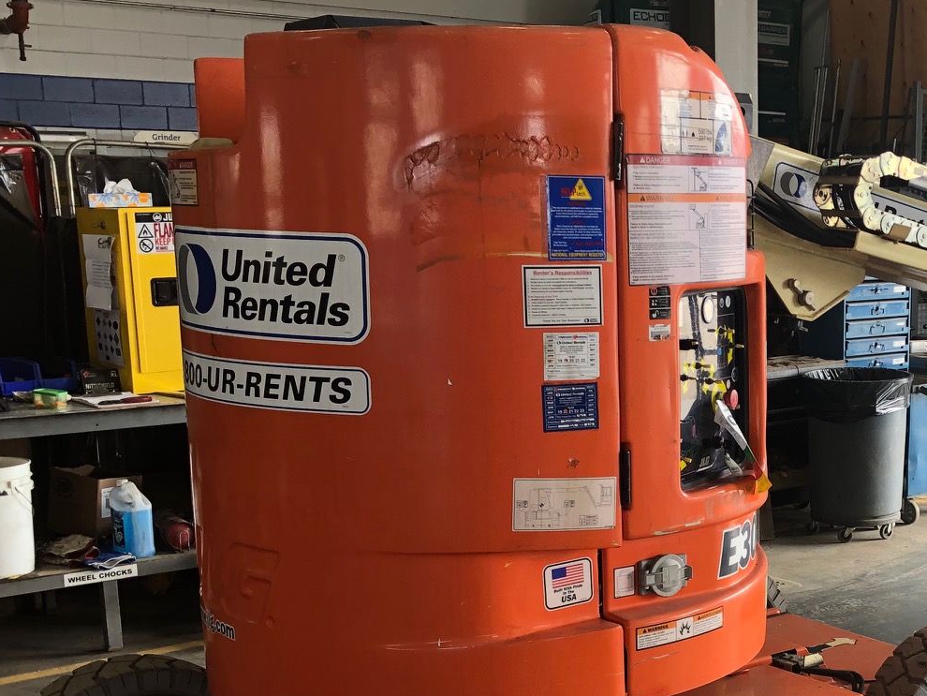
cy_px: 526
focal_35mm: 57
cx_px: 789
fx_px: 1527
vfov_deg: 25.4
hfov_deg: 32.5
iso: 64
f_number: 1.8
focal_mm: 3.99
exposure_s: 1/120
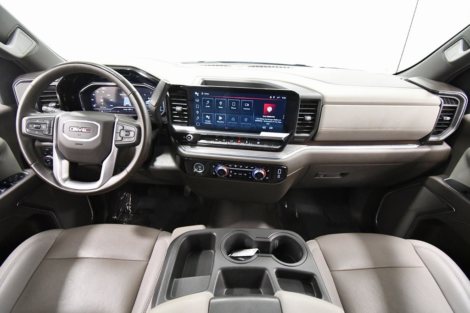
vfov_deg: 77.3
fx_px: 196
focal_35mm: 15
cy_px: 156
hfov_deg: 100.4
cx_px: 235
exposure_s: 1/60
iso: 3600
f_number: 4.5
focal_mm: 10
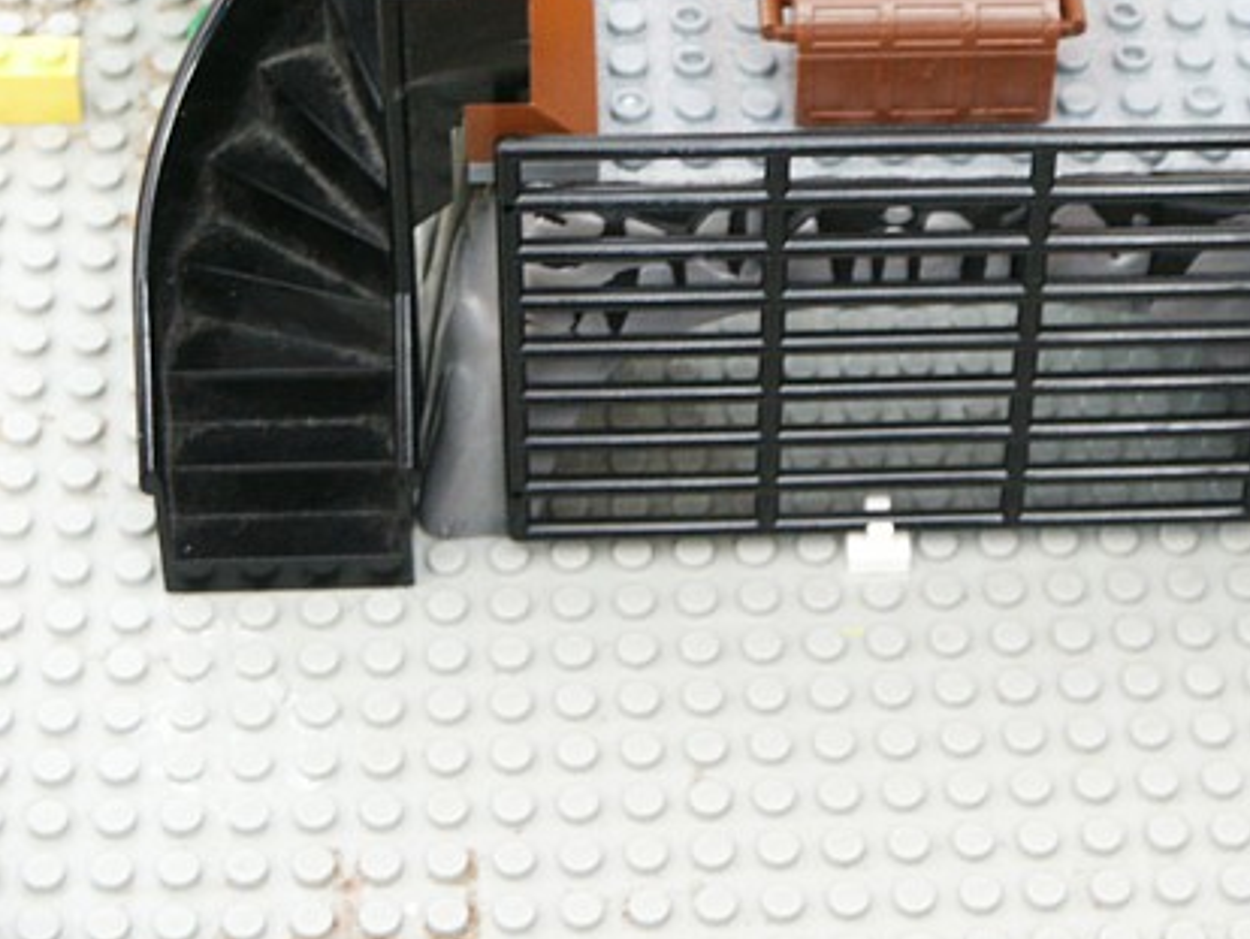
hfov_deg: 17.3
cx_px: 900
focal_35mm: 113
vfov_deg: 13.1
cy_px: 302
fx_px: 4083
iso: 200
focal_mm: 15.53
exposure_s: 1/8
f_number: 3.6
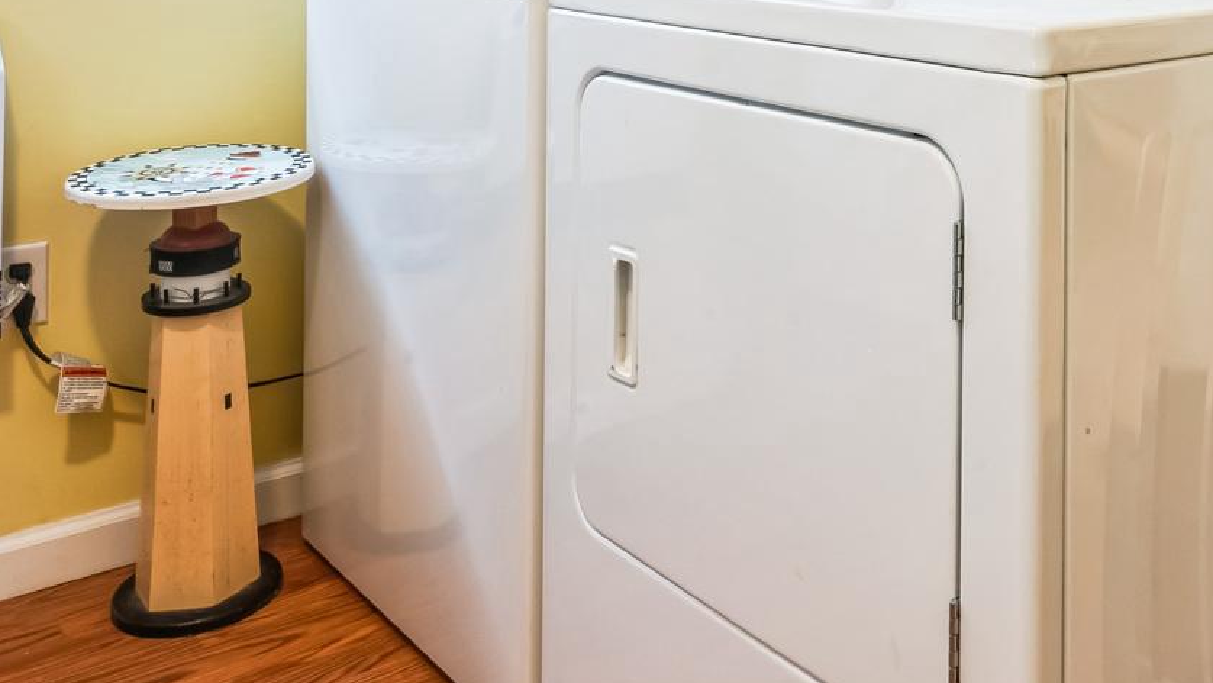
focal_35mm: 41
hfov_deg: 47.6
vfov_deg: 26.1
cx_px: 903
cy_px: -120
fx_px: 1319
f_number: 16
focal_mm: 16
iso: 250
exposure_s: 6
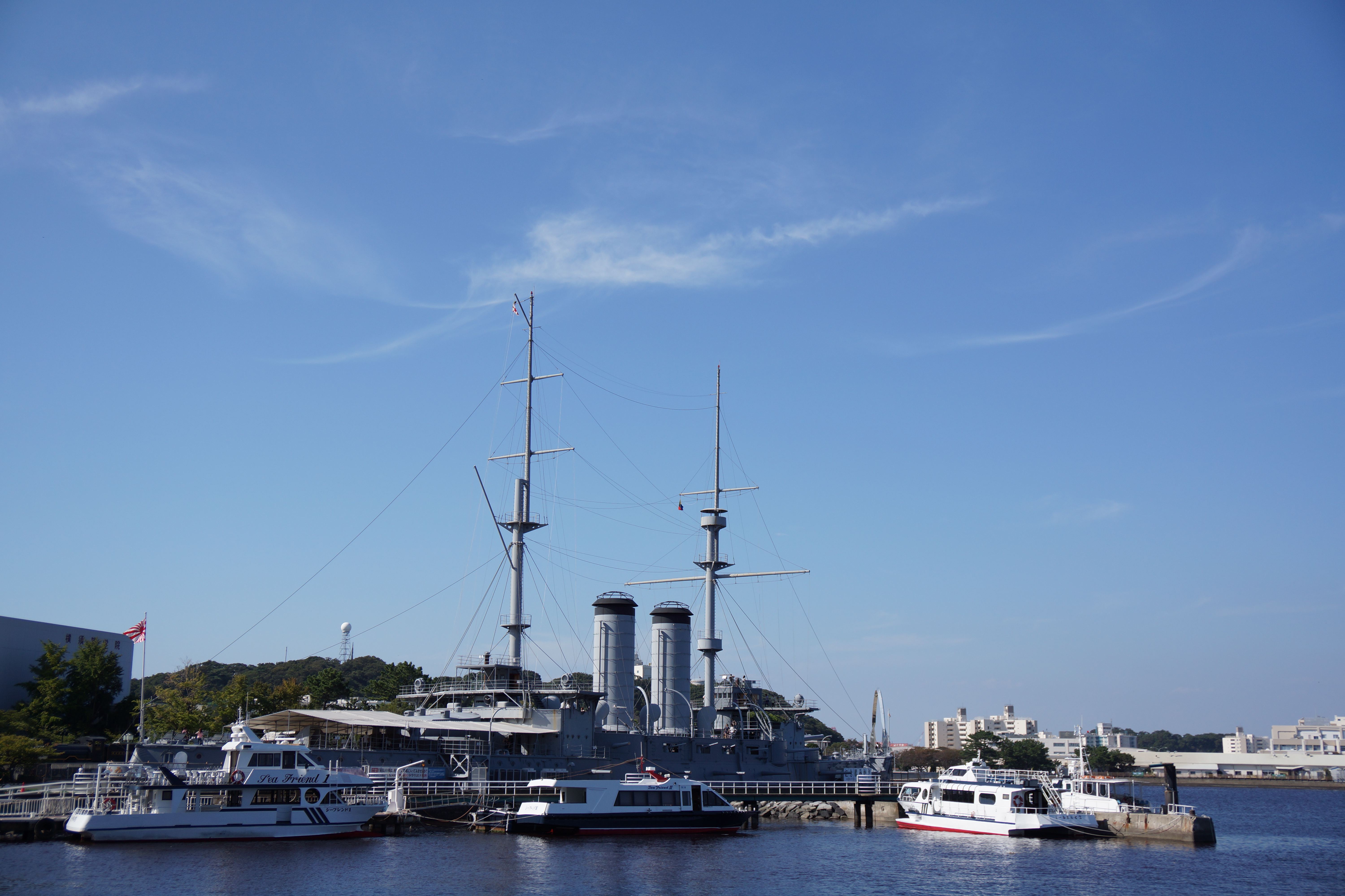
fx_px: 1494
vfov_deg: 33.4
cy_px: 448
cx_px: 672
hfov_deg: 48.5
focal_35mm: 40
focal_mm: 27
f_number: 4
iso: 100
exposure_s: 1/1600
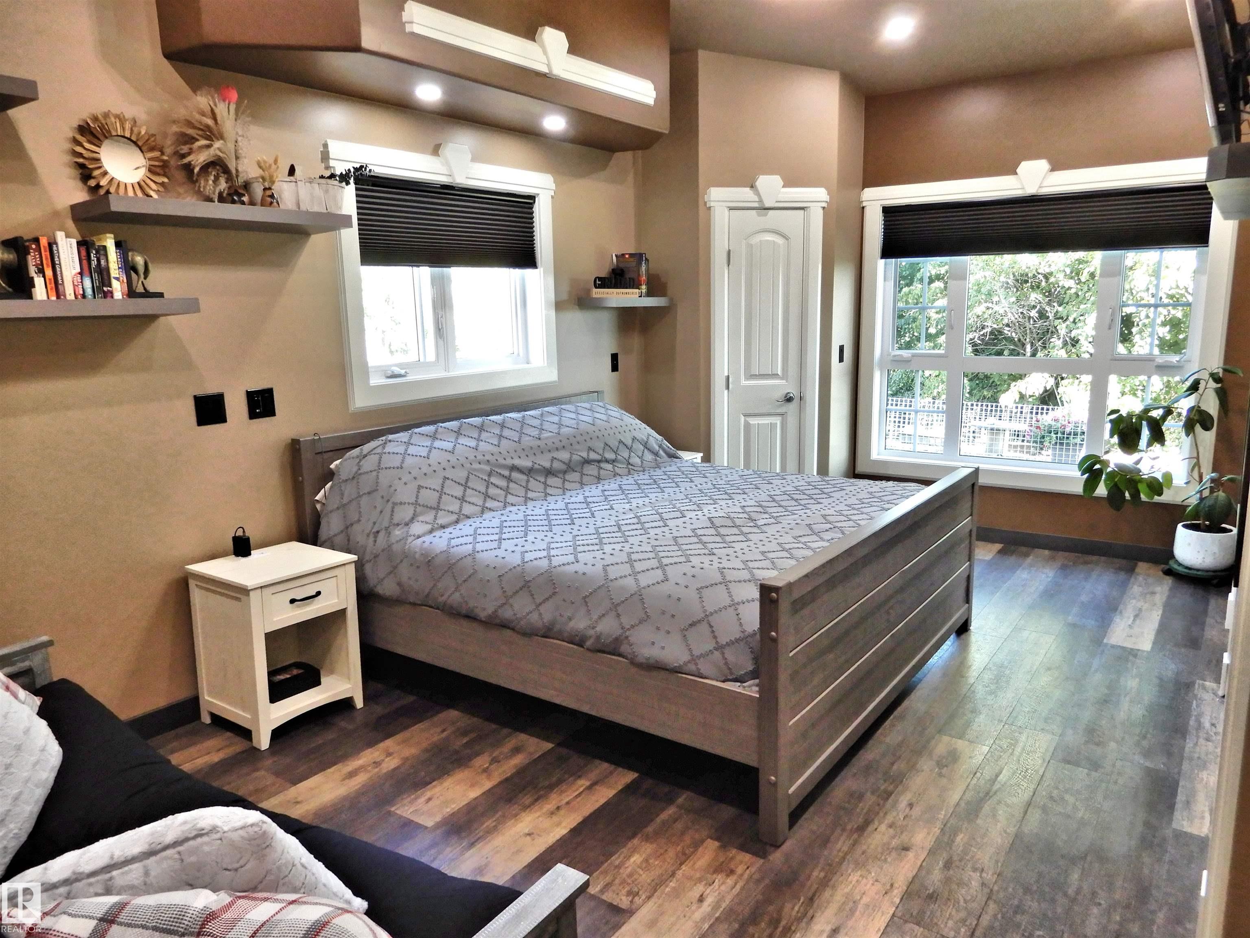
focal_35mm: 24
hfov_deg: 71.6
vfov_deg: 56.8
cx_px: 625
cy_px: 469
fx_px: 867
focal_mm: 4.3
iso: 250
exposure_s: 1/30
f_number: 3.4
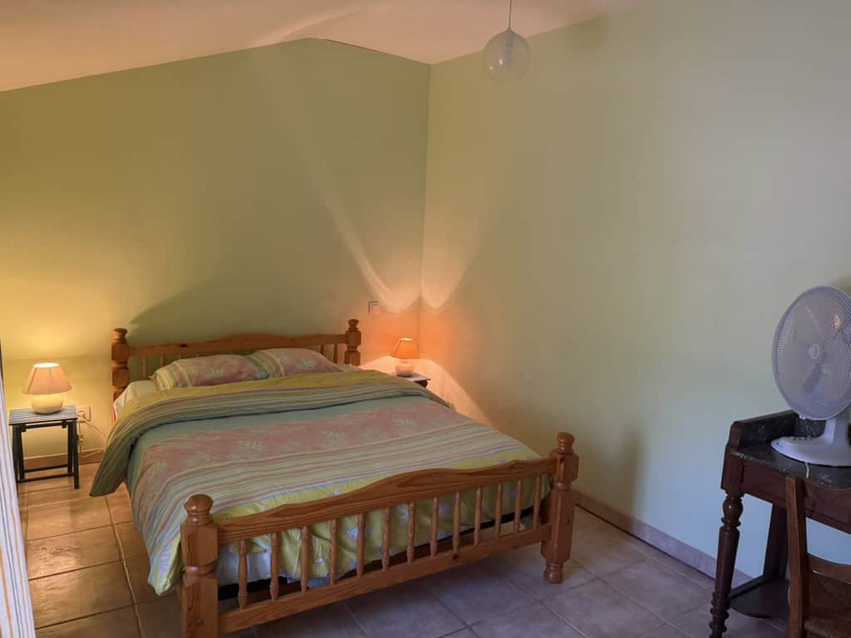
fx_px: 590
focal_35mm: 24
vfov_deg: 56.8
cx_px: 426
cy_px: 319
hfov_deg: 71.6
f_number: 1.8
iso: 400
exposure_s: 1/100
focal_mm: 6.8
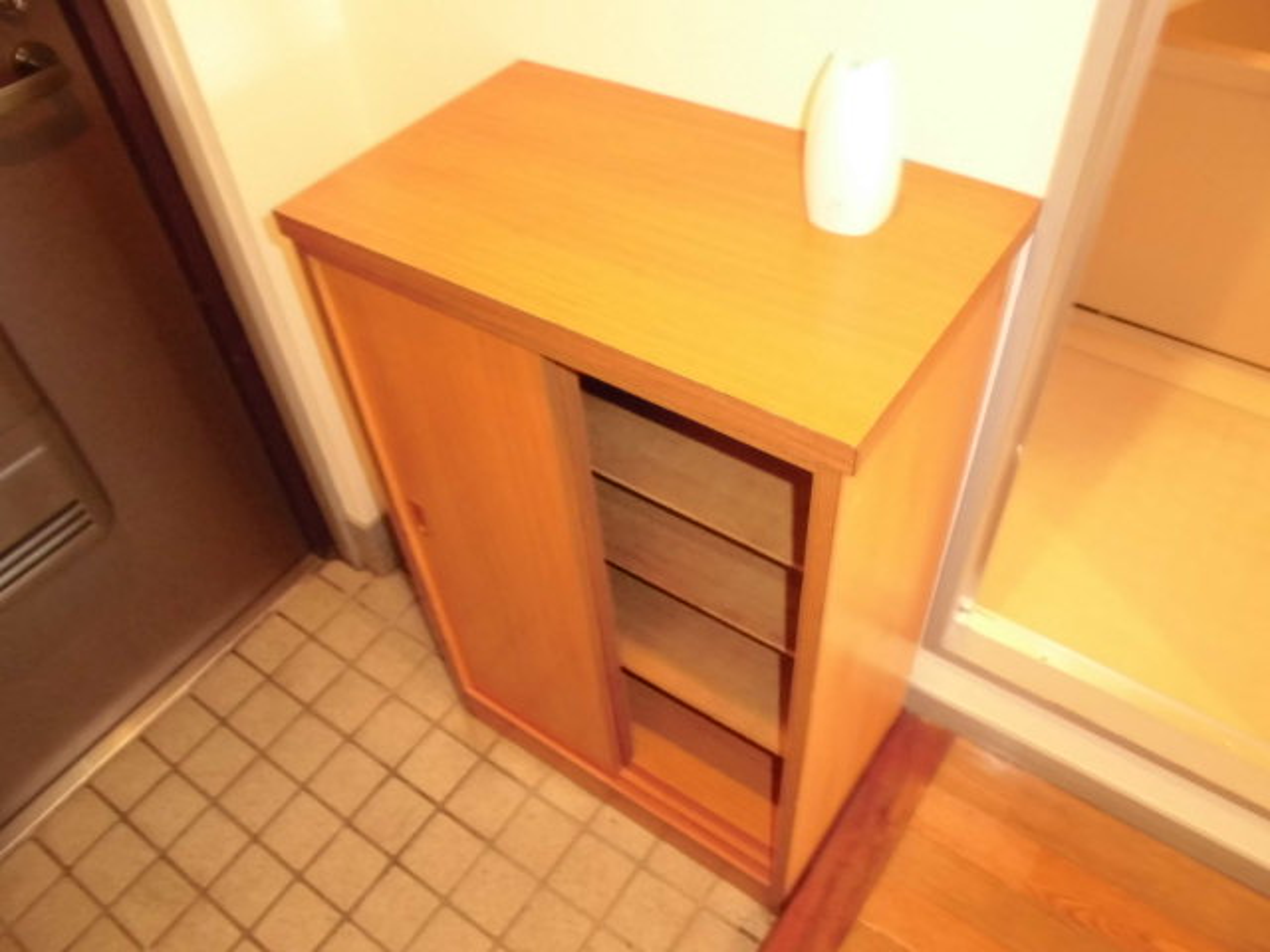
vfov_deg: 53.1
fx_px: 954
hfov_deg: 67.3
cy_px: 476
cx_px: 635
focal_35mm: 26
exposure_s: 1/13
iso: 400
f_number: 3.5
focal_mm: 4.6
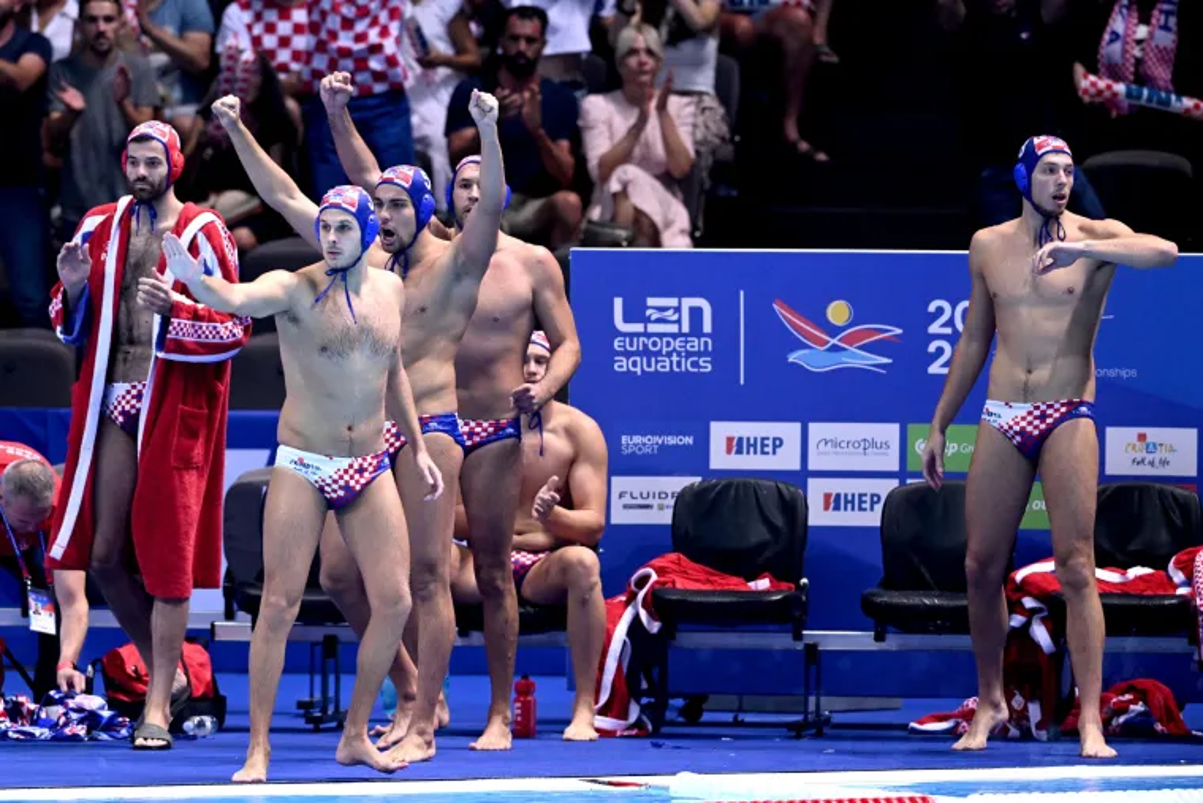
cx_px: 602
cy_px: 402
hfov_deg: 5.2
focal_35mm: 400
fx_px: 13368
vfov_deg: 3.4
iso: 4000
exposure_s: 1/1250
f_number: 4
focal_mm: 400
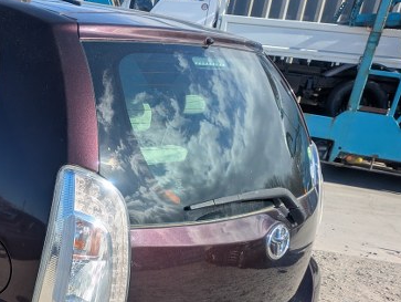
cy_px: 263
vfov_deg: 25.9
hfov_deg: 32.3
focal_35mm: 55
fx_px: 638
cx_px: 6
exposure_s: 1/2092
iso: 50
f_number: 1.89
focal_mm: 5.43
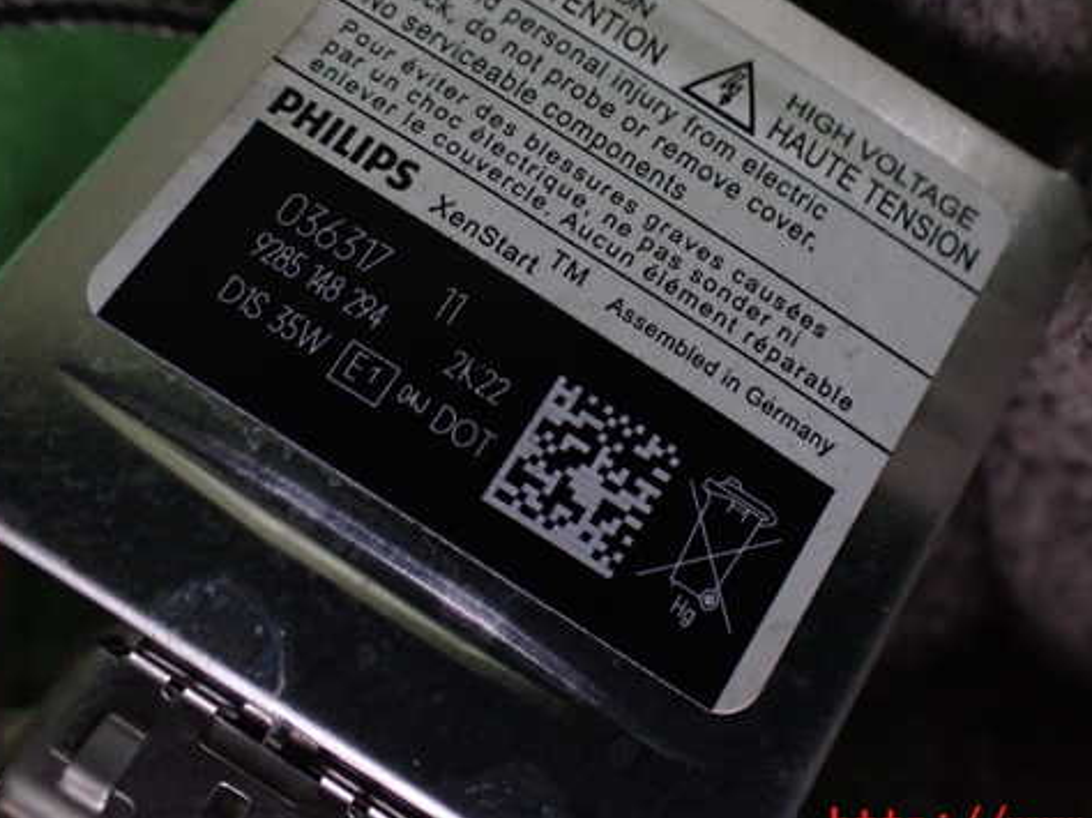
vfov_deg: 37.6
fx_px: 1198
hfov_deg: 48.7
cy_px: 341
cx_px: 659
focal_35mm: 38
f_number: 2.3
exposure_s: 1/125
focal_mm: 5.4
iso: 800
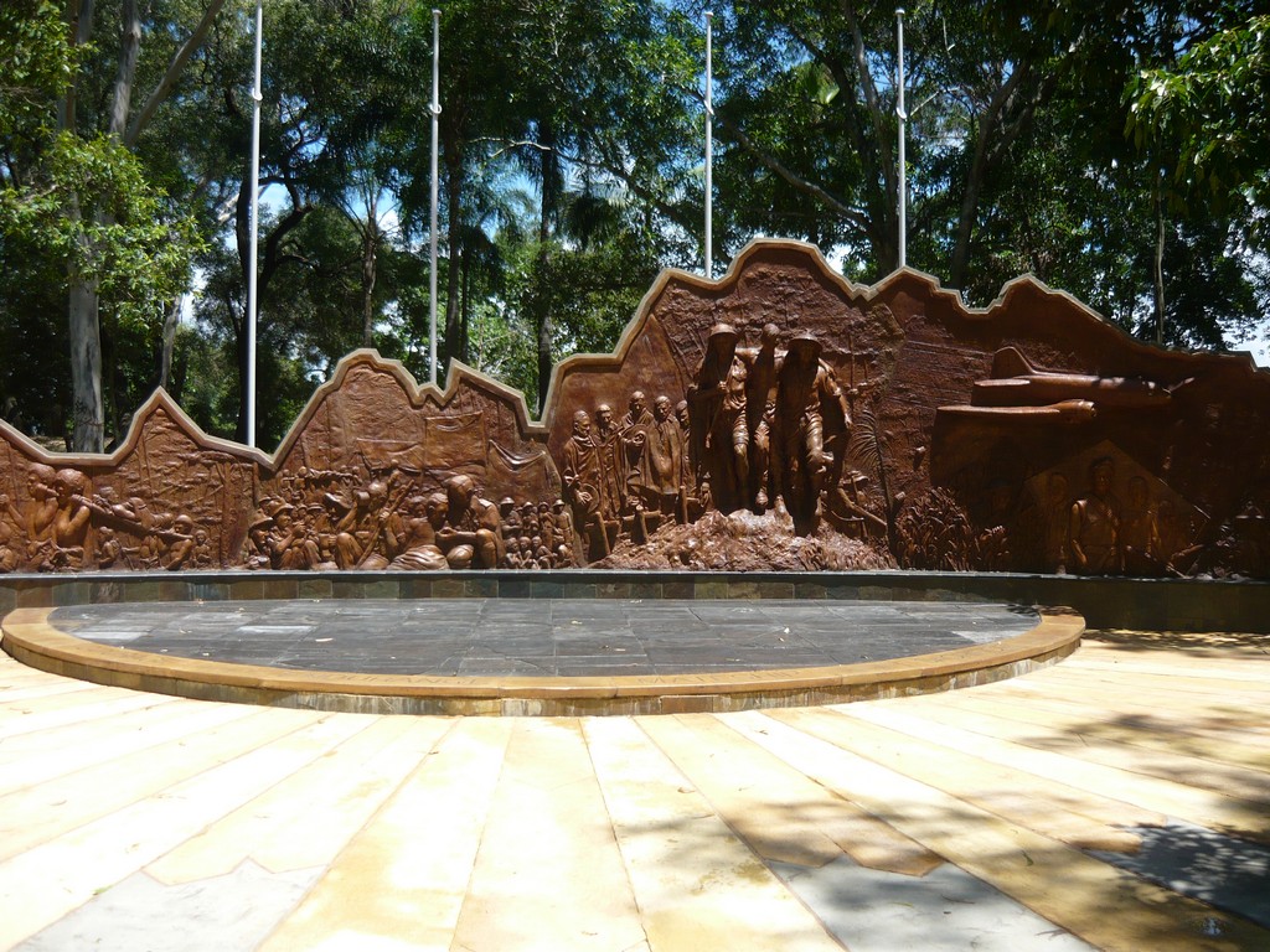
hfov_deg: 55.4
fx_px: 1211
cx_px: 635
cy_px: 476
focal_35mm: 33
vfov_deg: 42.9
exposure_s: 1/800
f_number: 2.8
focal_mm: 5.5
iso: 100
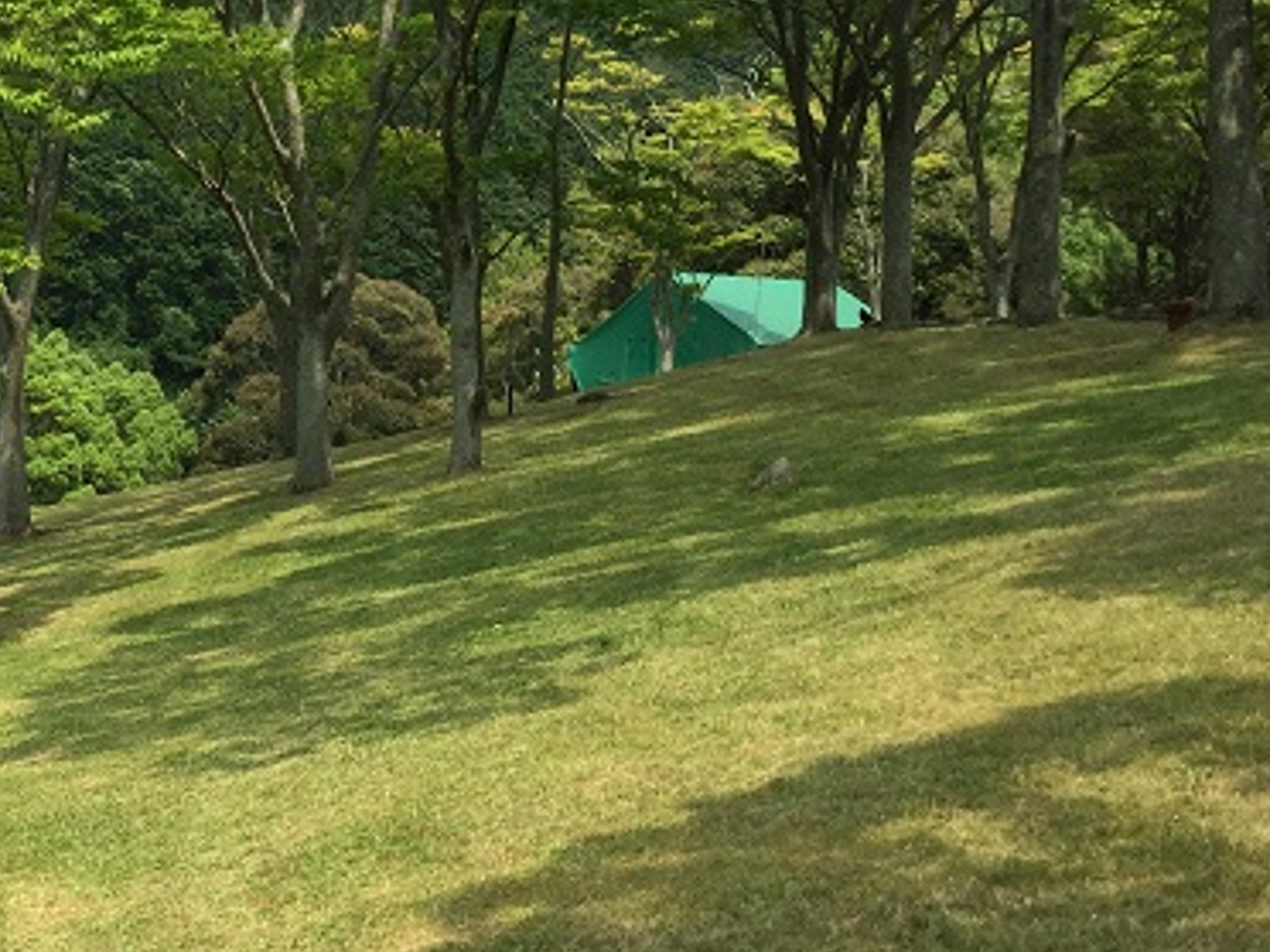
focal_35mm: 68
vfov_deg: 21.5
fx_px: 2495
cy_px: 293
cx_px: 167
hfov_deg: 27.7
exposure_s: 1/734
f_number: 2.4
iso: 25
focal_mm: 3.3
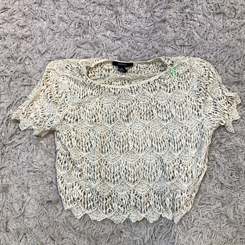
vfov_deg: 52.0
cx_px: 123
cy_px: 152
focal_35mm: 31
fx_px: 248
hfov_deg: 52.5
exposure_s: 1/100
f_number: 1.8
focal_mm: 4.25
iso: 32
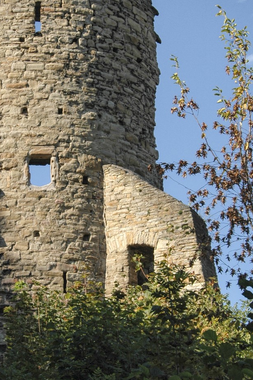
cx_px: 71
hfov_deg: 10.1
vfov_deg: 15.1
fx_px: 1435
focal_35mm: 136
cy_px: 186
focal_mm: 52
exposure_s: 1/320
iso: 200
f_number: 9
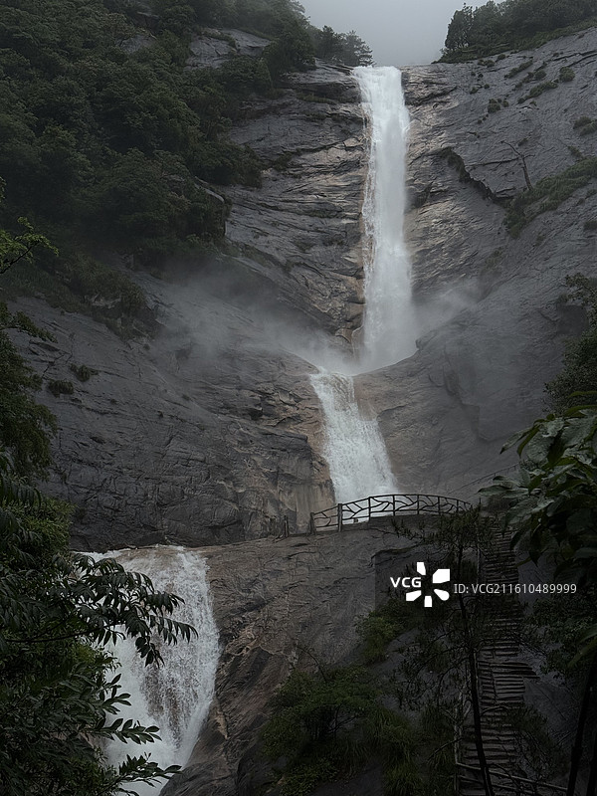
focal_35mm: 48
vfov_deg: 39.7
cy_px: 398
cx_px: 298
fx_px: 1104
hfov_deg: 30.3
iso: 64
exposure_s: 1/9901
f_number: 1.78
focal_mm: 6.76
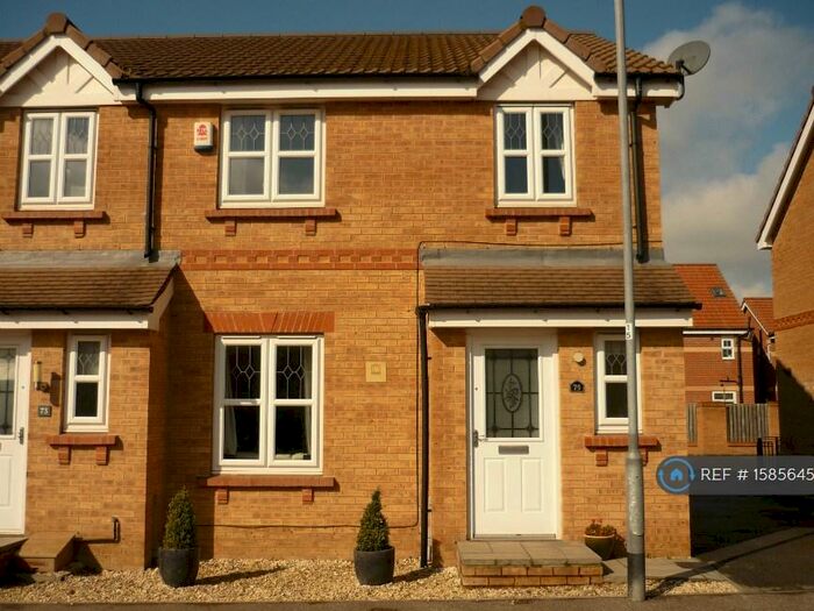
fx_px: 776
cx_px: 407
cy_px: 306
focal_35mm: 33
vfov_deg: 42.9
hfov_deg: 55.4
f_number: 8
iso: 100
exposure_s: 1/400
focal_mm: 5.5
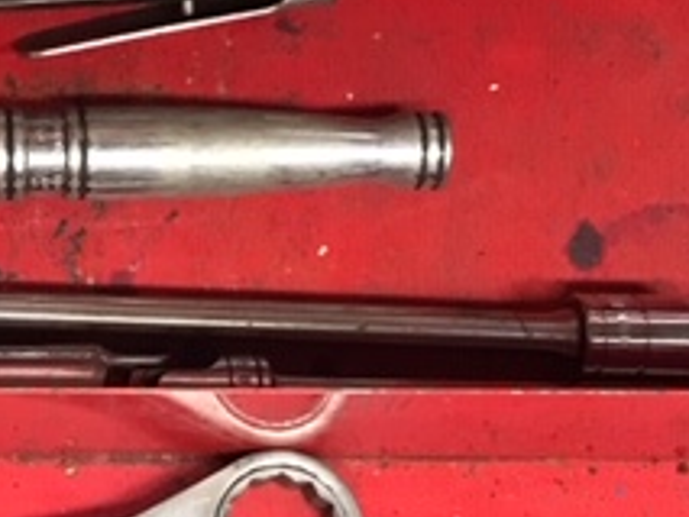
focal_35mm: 87
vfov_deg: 17.0
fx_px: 1733
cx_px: -19
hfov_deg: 21.6
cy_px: 239
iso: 320
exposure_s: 1/15
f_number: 2.2
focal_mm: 4.15
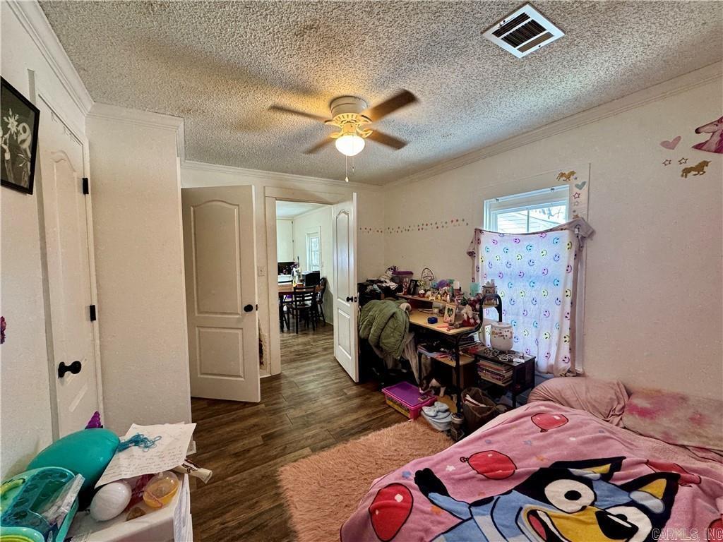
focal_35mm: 14
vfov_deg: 85.7
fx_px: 292
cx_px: 362
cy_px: 271
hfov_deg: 102.1
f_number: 2.2
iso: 160
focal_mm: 2.22
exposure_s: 1/60
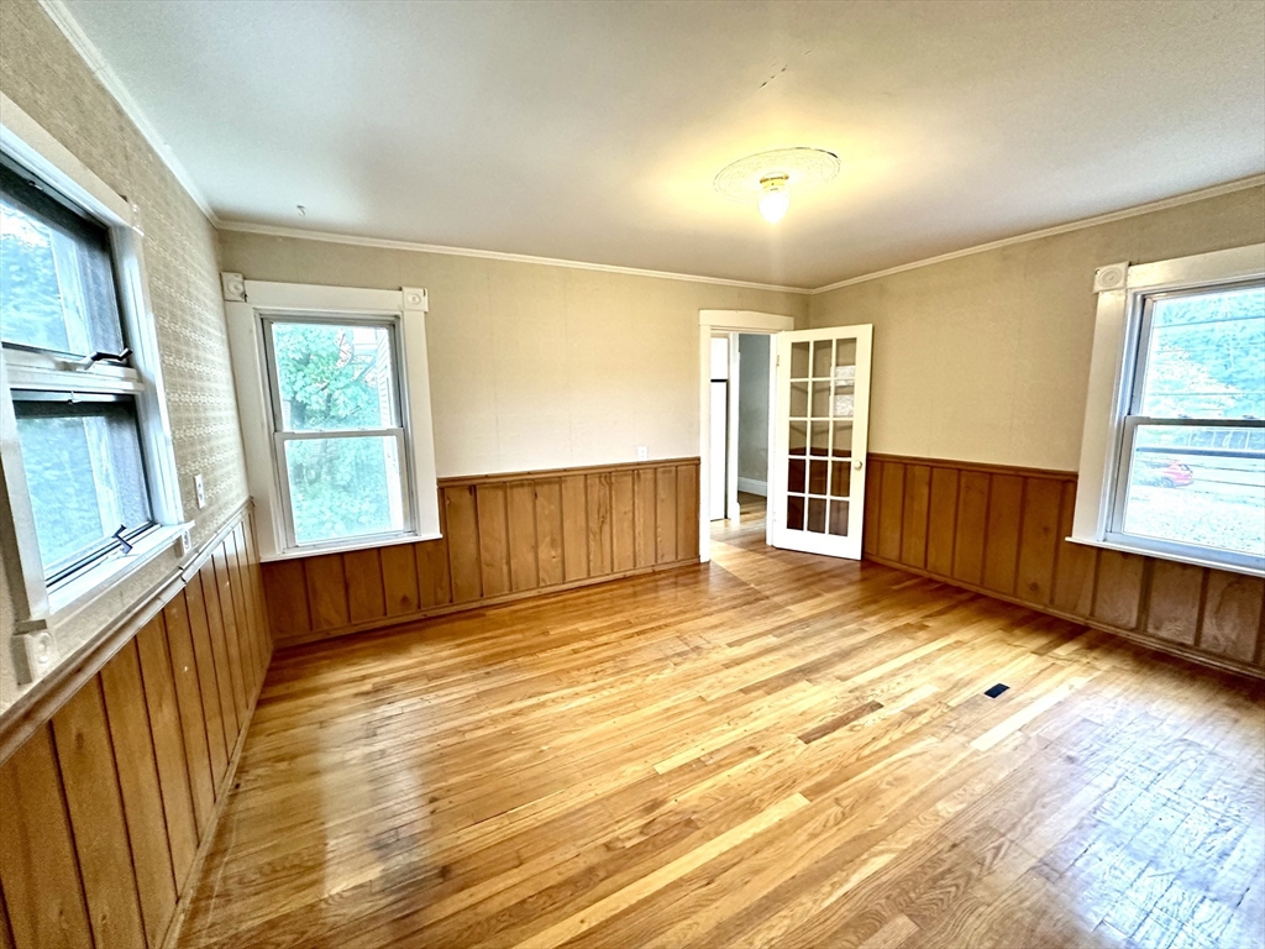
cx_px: 632
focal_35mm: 14
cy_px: 474
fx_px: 512
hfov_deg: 102.1
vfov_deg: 85.7
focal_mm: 2.22
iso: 500
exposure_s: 1/60
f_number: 2.2
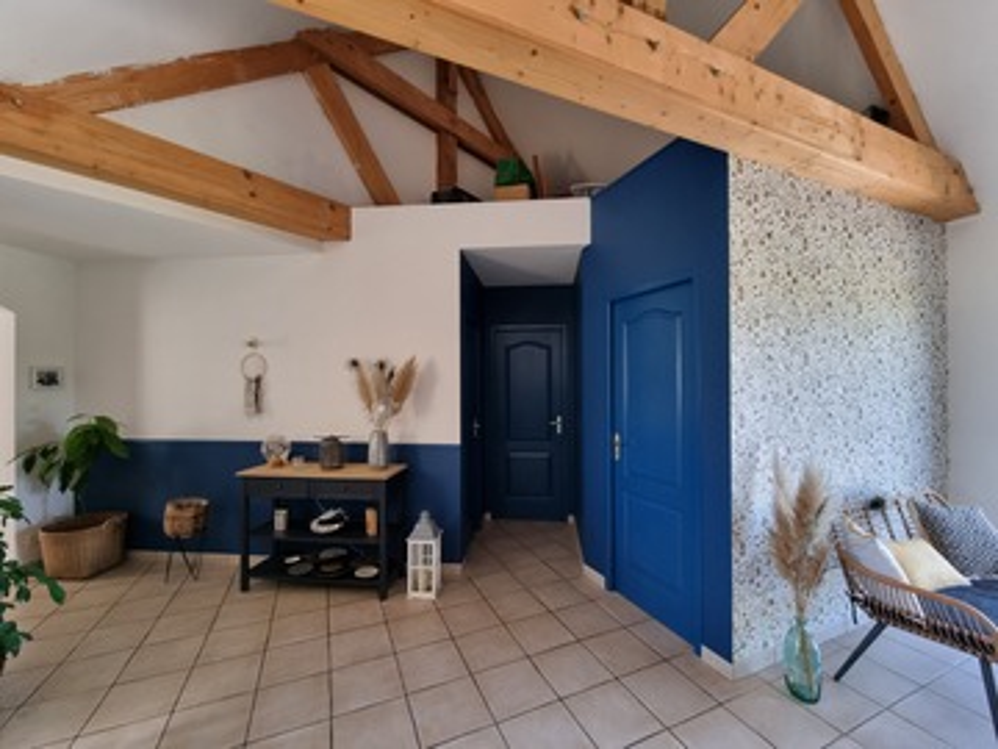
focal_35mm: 13
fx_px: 375
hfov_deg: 106.2
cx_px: 499
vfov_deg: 89.9
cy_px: 374
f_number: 2.2
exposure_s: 1/50
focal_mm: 2.2
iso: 125
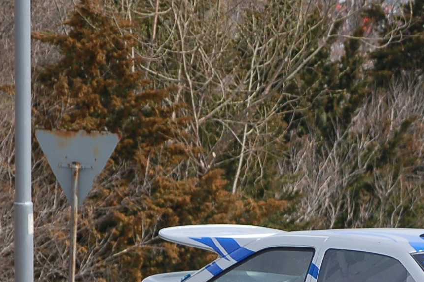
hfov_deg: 4.0
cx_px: 429
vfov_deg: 2.7
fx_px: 6049
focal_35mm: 514
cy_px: 327
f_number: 5
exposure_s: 1/1250
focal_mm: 98
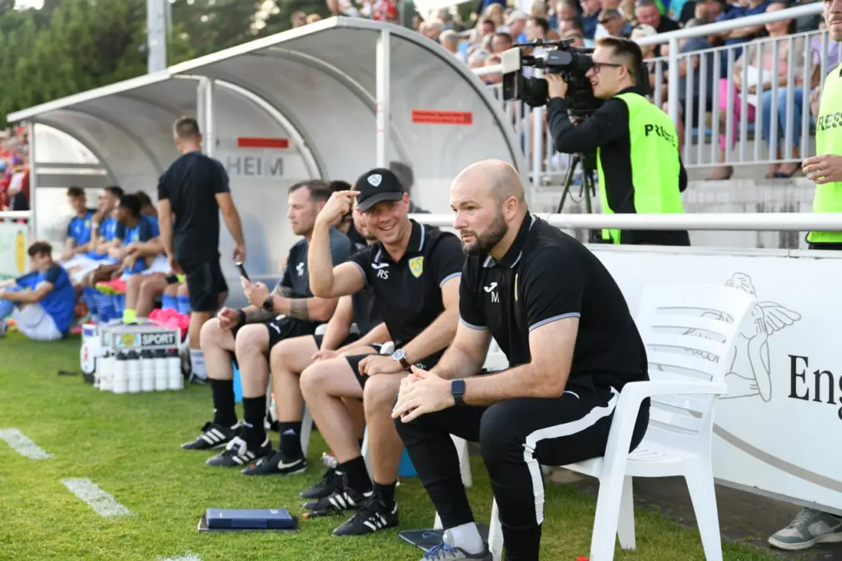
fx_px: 1286
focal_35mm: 55
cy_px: 280
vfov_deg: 24.6
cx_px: 421
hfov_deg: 36.3
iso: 560
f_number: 2.8
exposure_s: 1/1000
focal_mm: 55
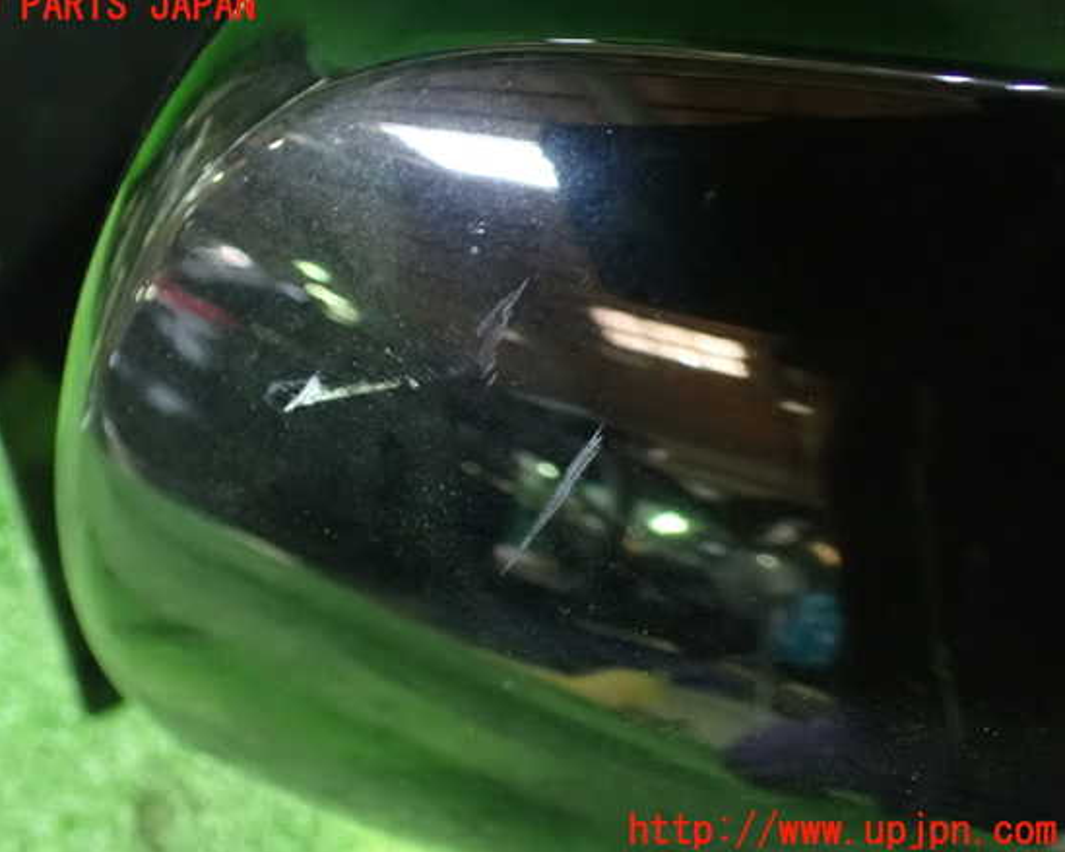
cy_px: 419
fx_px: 1008
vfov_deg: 45.8
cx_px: 485
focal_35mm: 32
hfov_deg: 55.6
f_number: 2.3
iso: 1600
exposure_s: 1/20
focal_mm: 5.4
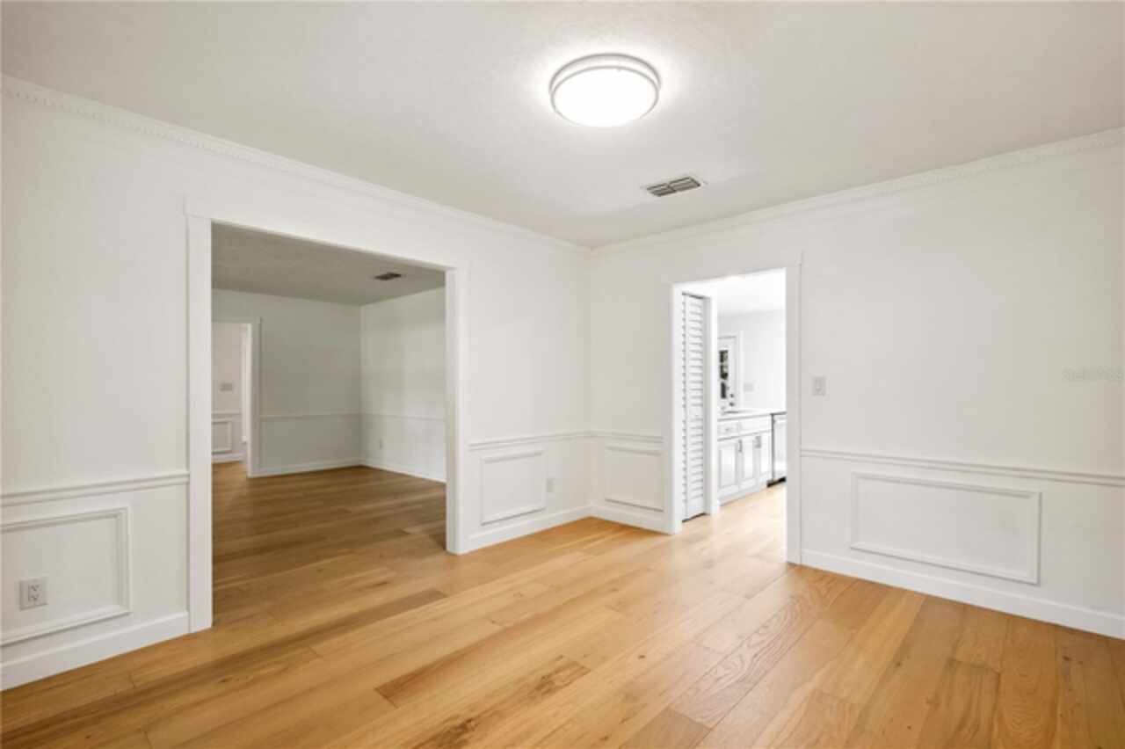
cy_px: 374
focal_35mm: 15
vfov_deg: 77.3
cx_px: 562
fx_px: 468
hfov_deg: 100.4
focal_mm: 10
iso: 400
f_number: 8
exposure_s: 1/15
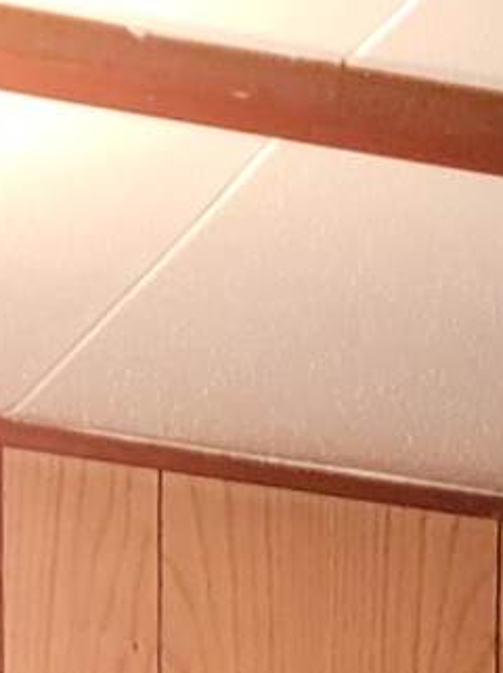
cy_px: 1962
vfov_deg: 7.6
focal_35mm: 230
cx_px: 90
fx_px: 4465
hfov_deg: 6.4
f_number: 1.8
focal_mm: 6.7
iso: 100
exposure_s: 1/30
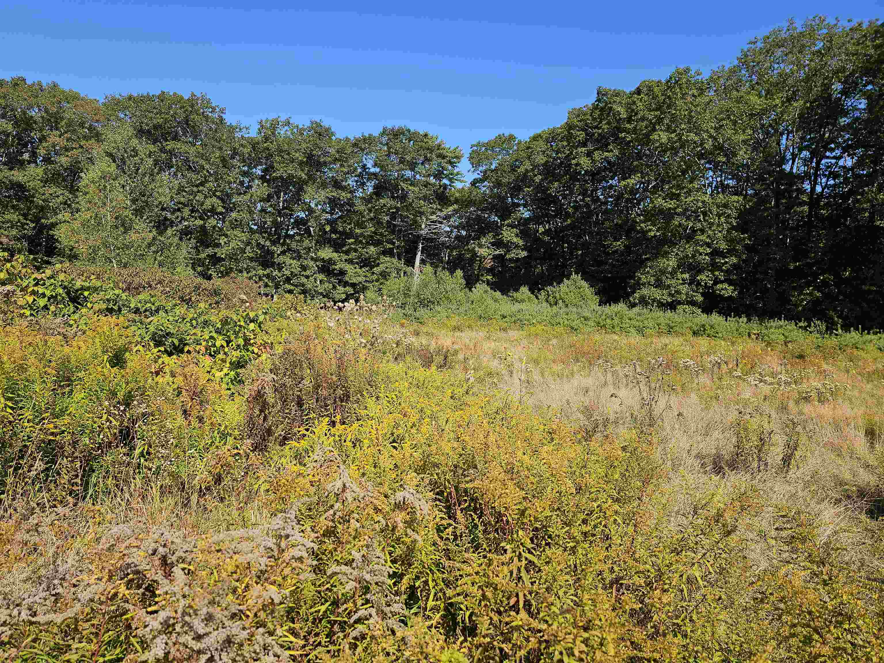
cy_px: 332
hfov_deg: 73.9
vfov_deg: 58.9
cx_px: 442
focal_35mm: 23
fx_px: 587
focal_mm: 6.3
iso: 10
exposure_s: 1/629
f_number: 1.7
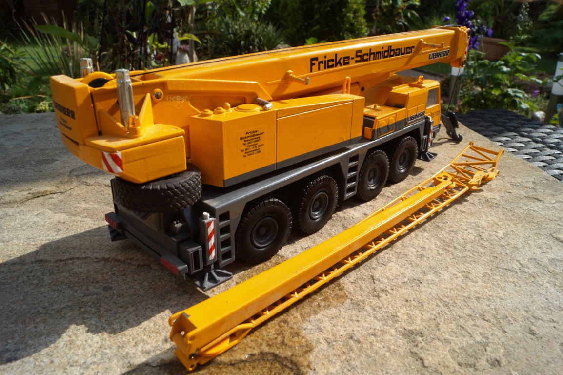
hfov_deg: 67.4
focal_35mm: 27
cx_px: 282
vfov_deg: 47.9
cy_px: 188
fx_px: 422
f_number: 18
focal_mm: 18
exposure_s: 1/60
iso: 125
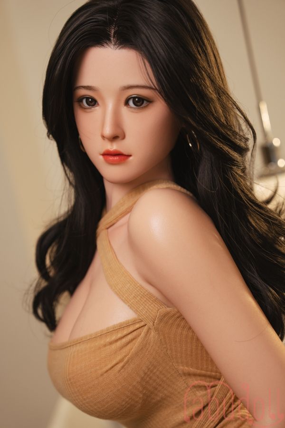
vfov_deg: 28.8
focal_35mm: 70
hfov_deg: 19.5
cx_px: 142
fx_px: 831
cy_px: 214
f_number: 2.8
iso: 200
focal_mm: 70
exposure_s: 1/100
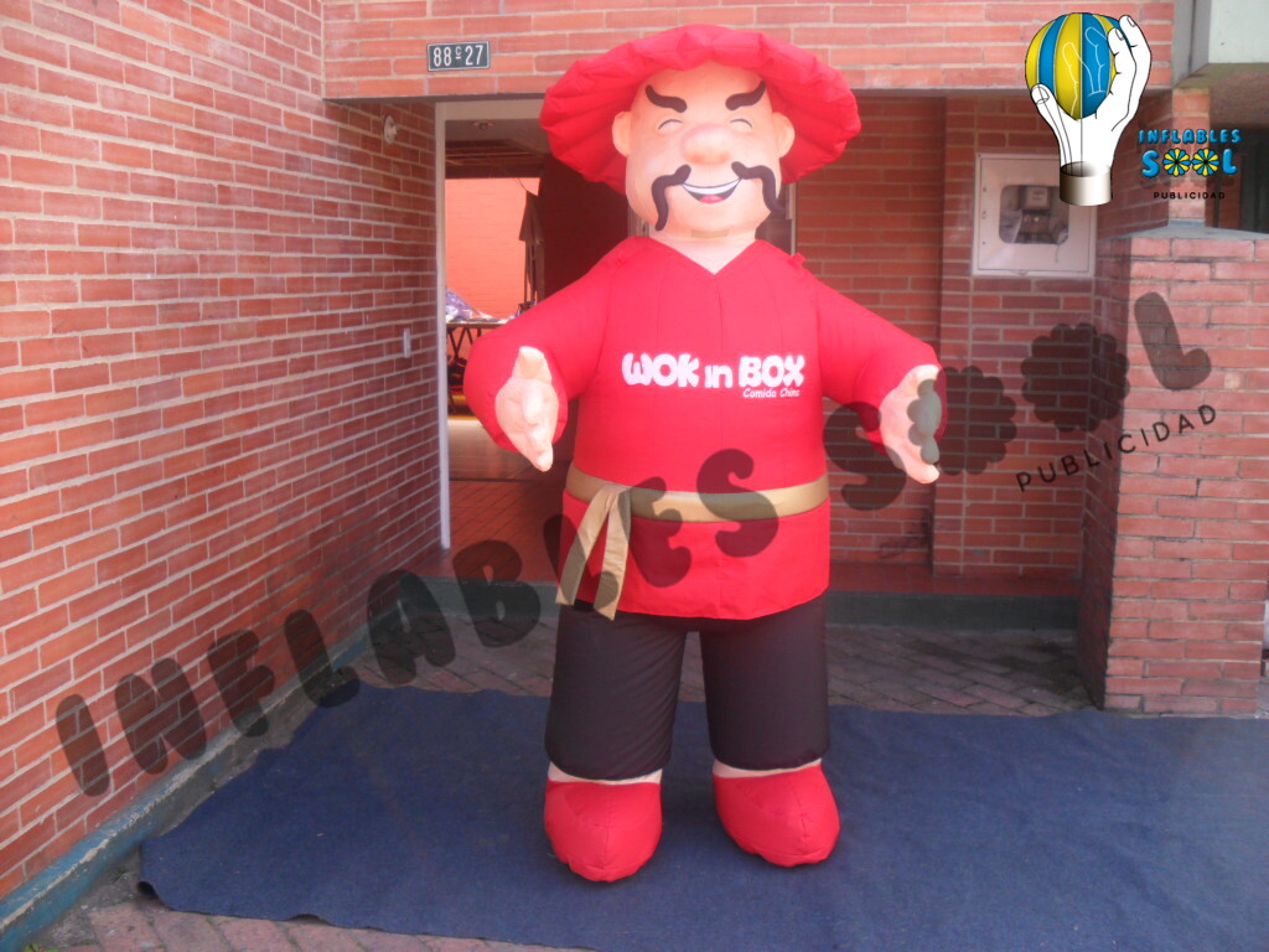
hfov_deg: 52.6
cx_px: 634
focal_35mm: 35
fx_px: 1283
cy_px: 476
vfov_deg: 40.7
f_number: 3
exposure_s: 1/125
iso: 80
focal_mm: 6.3
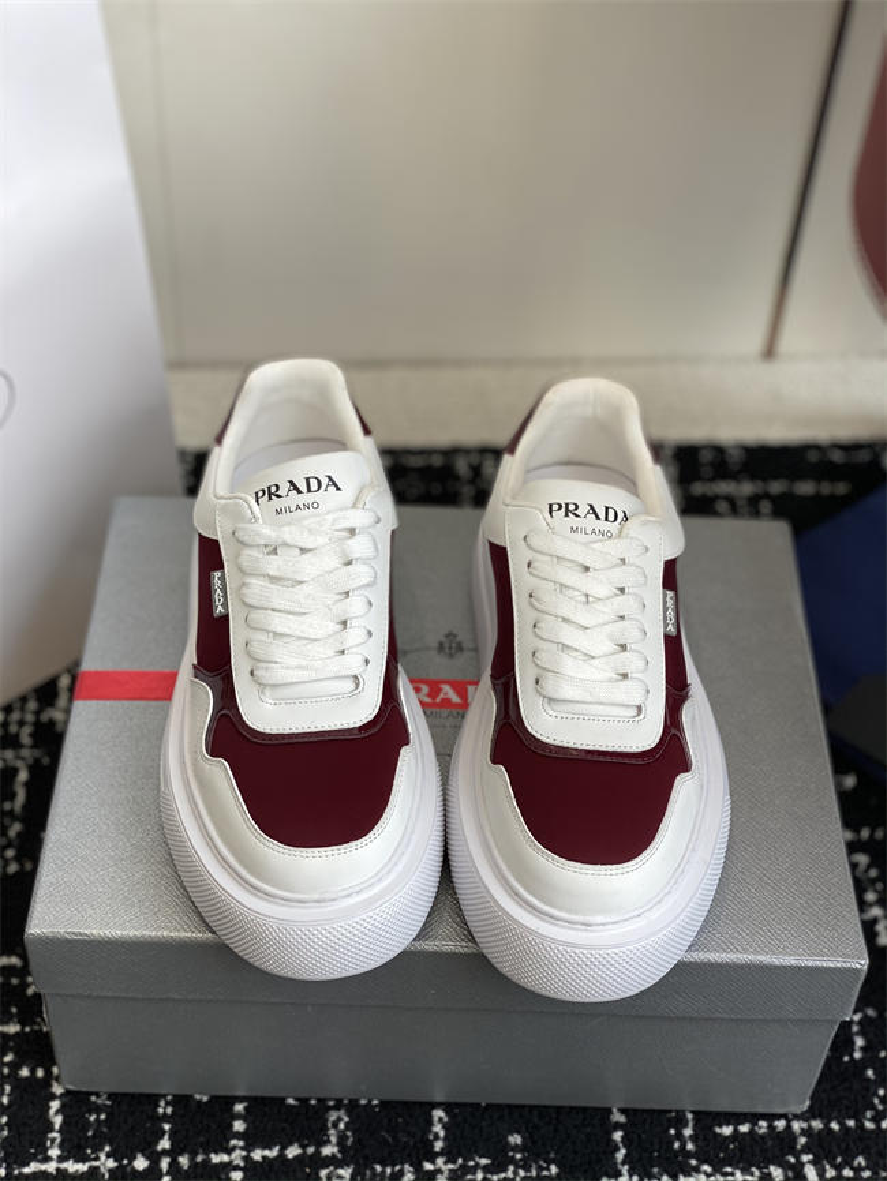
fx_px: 1776
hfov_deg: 28.0
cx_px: 444
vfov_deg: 36.8
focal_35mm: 52
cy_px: 590
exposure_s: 1/150
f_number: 2
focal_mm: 6
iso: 20
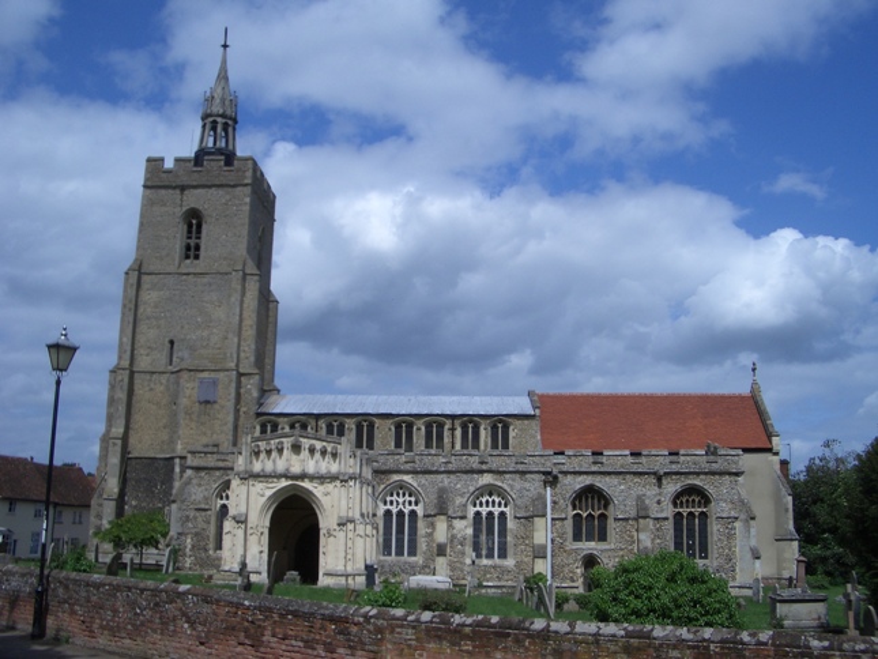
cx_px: 439
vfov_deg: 40.7
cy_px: 330
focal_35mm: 35
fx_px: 888
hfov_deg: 52.6
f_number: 4.3
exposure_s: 1/1000
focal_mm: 5.8
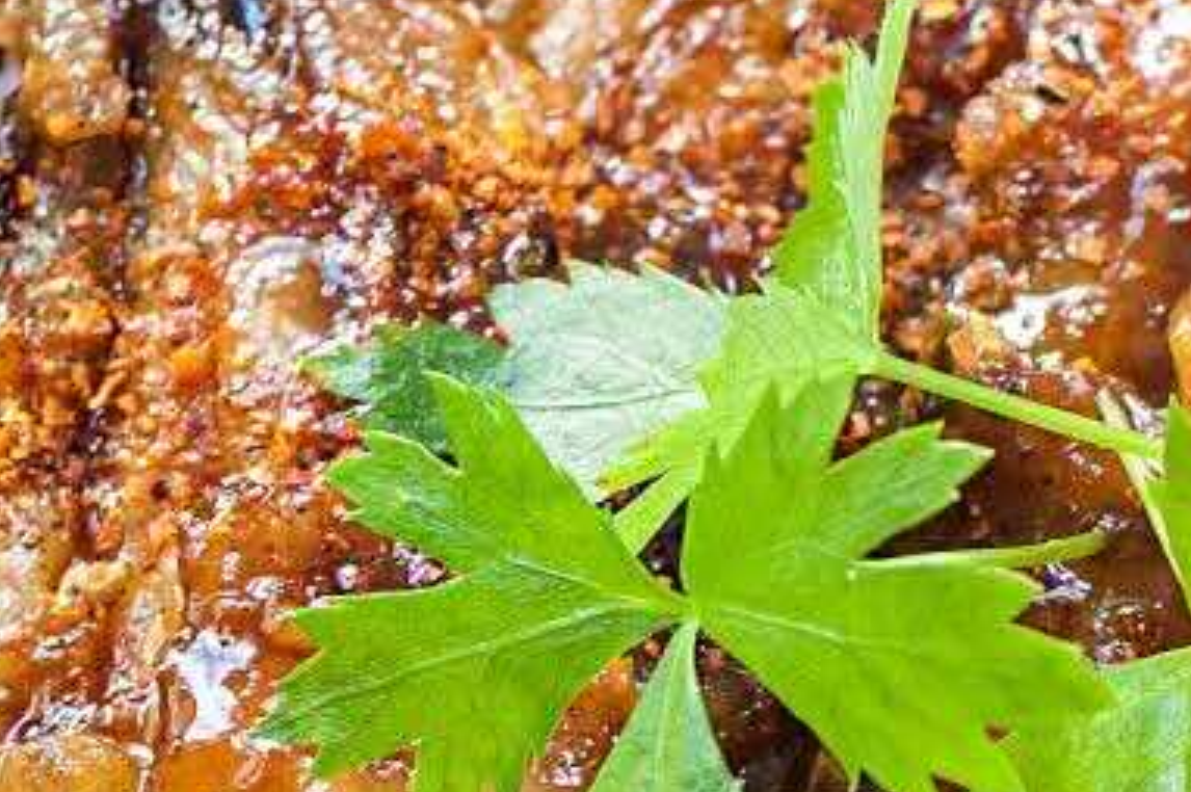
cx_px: 1119
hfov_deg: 6.6
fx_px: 10379
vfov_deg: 4.4
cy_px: 935
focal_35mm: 314
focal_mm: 60
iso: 800
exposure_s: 1/40
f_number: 8
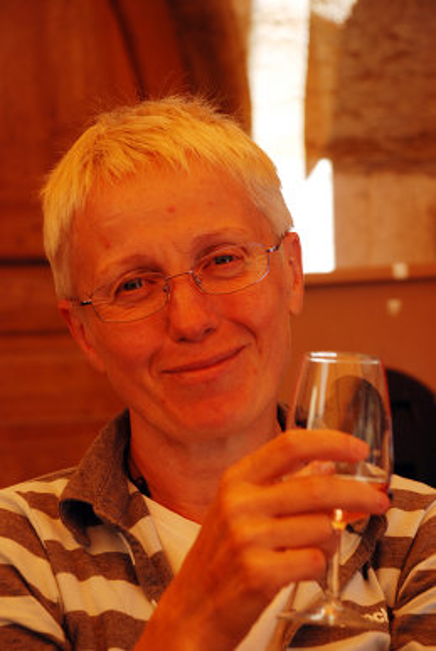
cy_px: 326
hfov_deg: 11.5
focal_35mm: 120
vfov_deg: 17.0
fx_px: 2174
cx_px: 218
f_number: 5.6
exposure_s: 1/125
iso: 200
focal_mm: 80
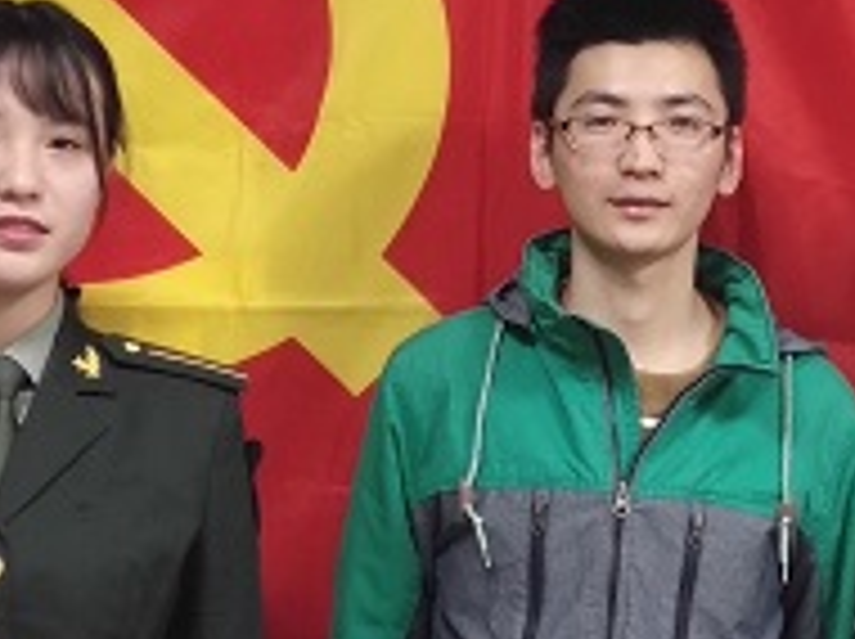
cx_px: 684
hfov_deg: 13.7
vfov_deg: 10.3
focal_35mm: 144
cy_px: 187
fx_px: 3552
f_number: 1.8
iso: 423
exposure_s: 1/50
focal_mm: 4.35
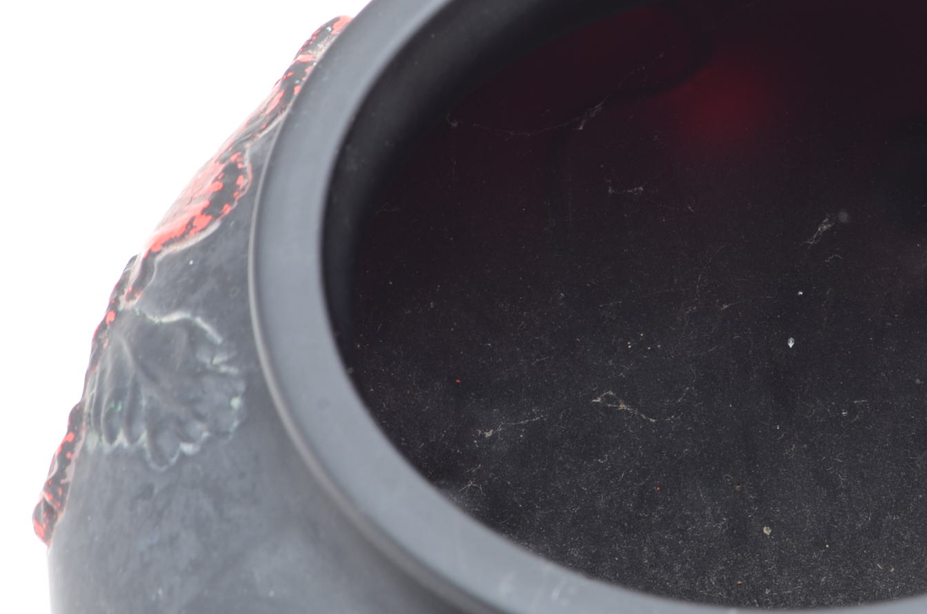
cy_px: 221
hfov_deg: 15.4
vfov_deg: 10.3
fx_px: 3392
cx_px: 817
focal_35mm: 132
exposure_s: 1/160
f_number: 13
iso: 200
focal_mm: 48
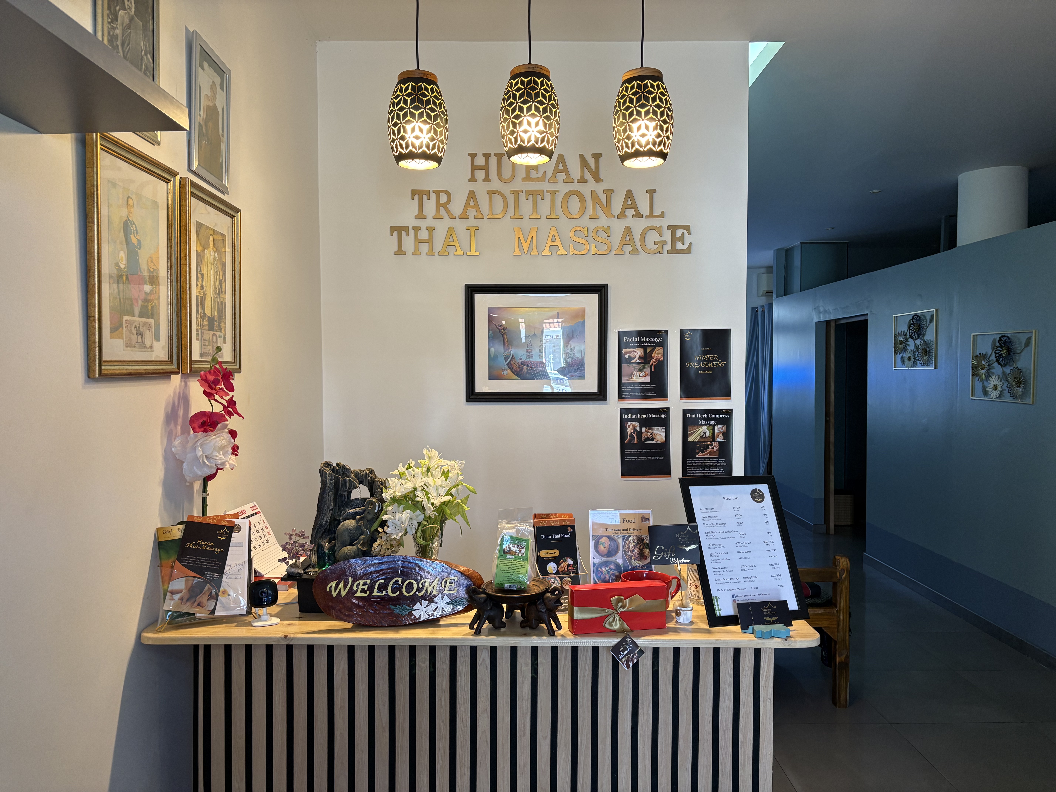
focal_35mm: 26
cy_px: 396
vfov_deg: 53.1
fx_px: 793
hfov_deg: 67.3
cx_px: 528
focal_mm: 5.96
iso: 100
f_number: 1.6
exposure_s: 1/50
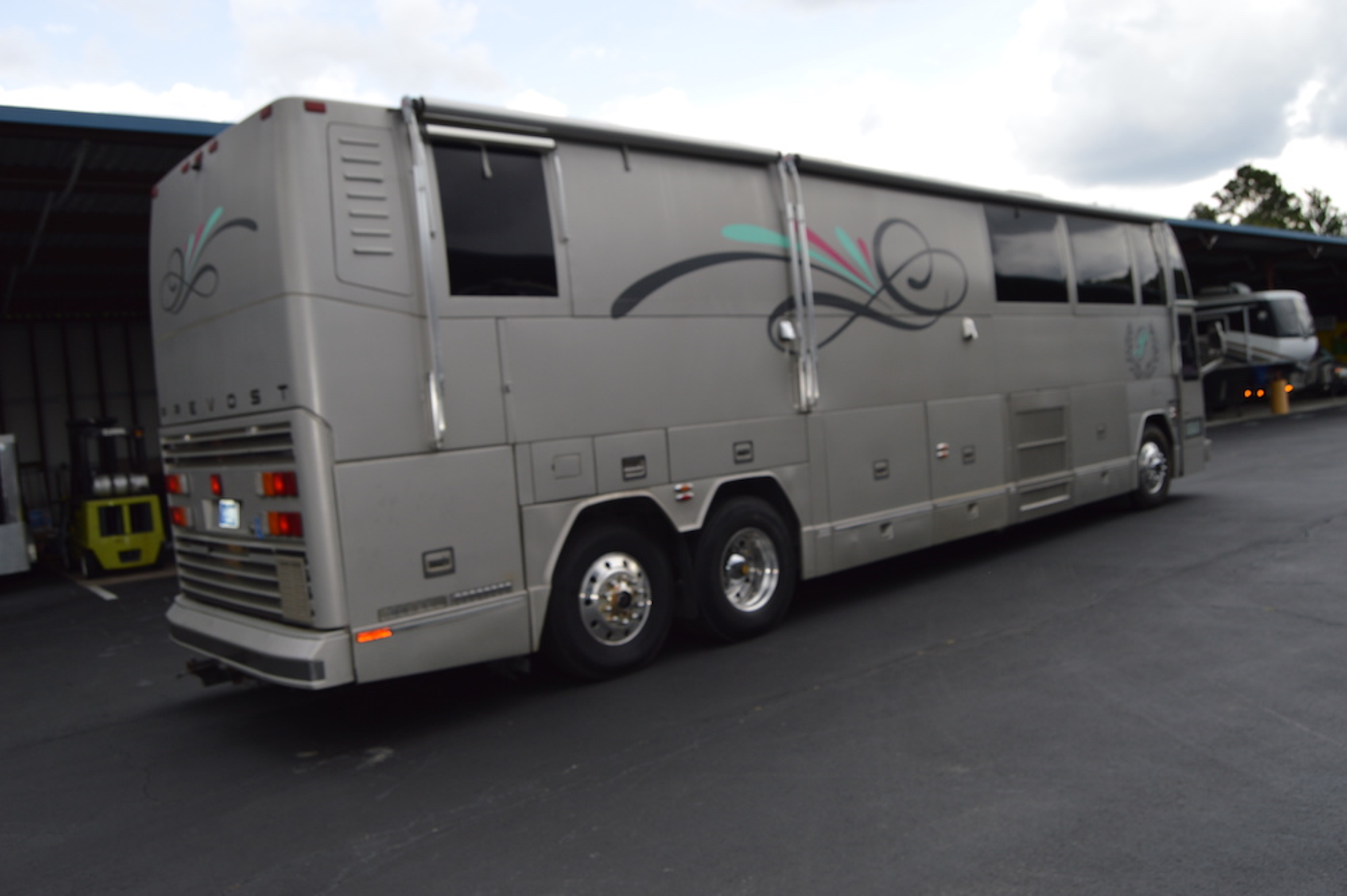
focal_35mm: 27
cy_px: 448
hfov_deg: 67.4
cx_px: 674
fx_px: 1009
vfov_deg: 47.9
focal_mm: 18
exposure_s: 1/200
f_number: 6.3
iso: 100
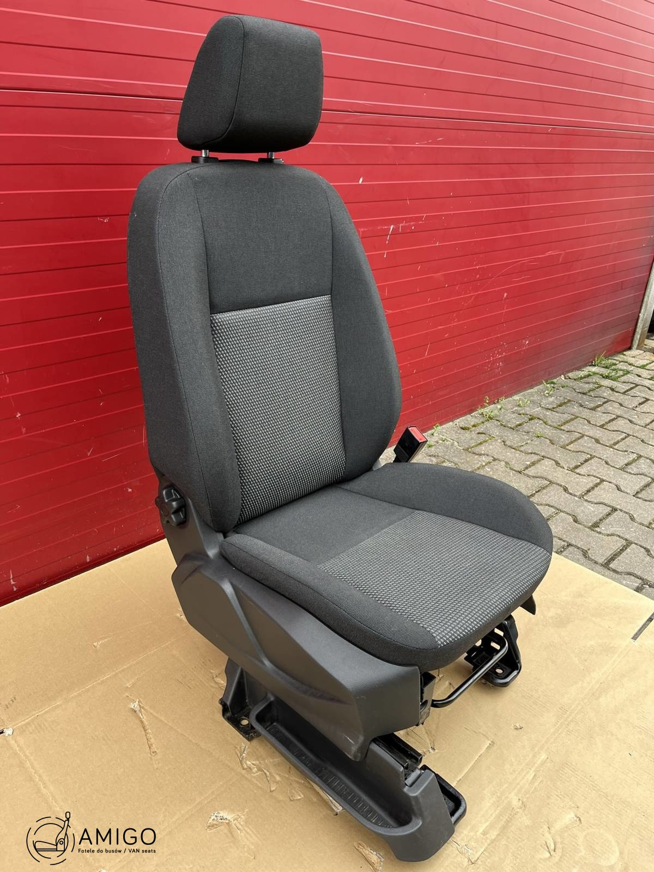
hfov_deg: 53.1
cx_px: 327
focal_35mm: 26
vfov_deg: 67.3
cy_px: 436
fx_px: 655
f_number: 1.6
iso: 64
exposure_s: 1/122
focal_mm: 5.1
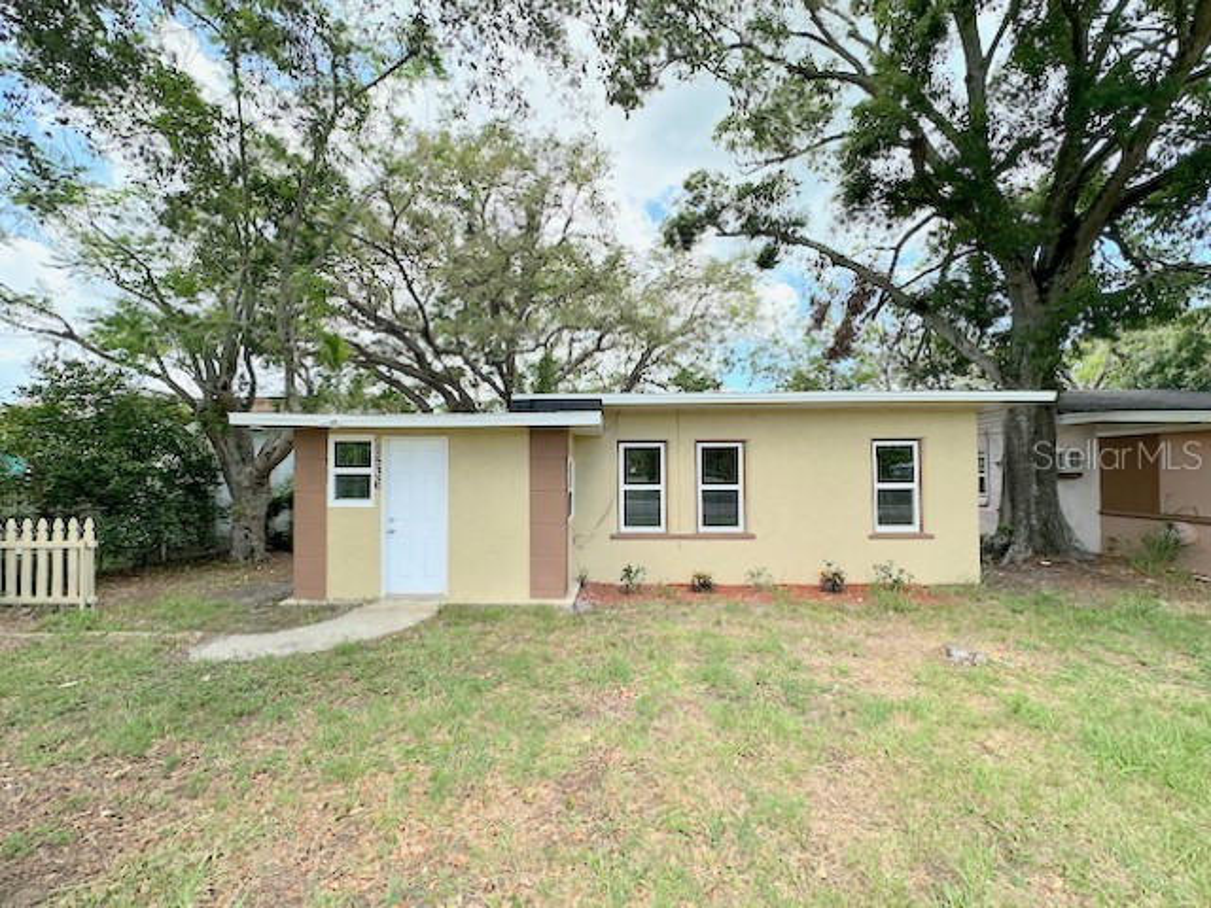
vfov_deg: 85.7
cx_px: 606
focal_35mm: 14
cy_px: 454
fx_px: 490
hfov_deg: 102.1
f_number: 2.2
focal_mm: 2.22
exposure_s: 1/596
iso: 40
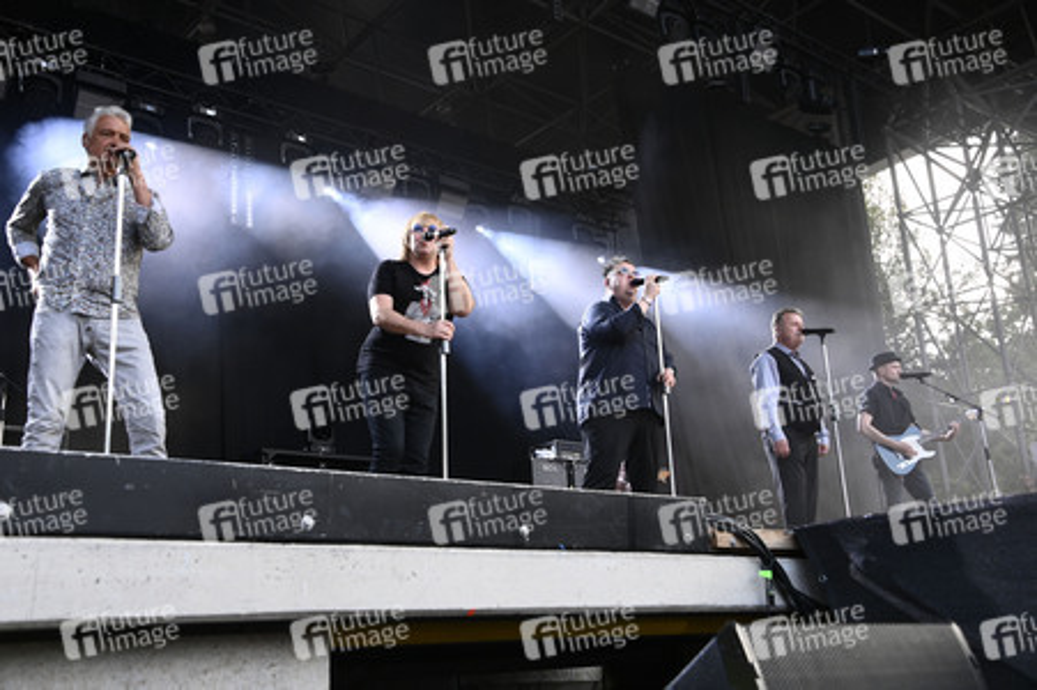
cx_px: 518
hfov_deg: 53.2
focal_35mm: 36
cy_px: 345
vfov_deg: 36.8
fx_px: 1036
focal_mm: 36
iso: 1250
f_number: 5.6
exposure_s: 1/250
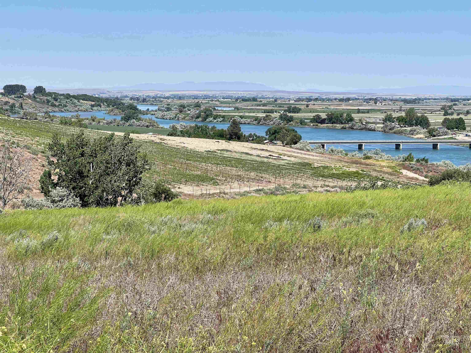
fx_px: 1048
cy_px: 176
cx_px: 236
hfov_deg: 25.3
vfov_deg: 19.1
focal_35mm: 77
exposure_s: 1/1074
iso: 32
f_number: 2.8
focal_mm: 9
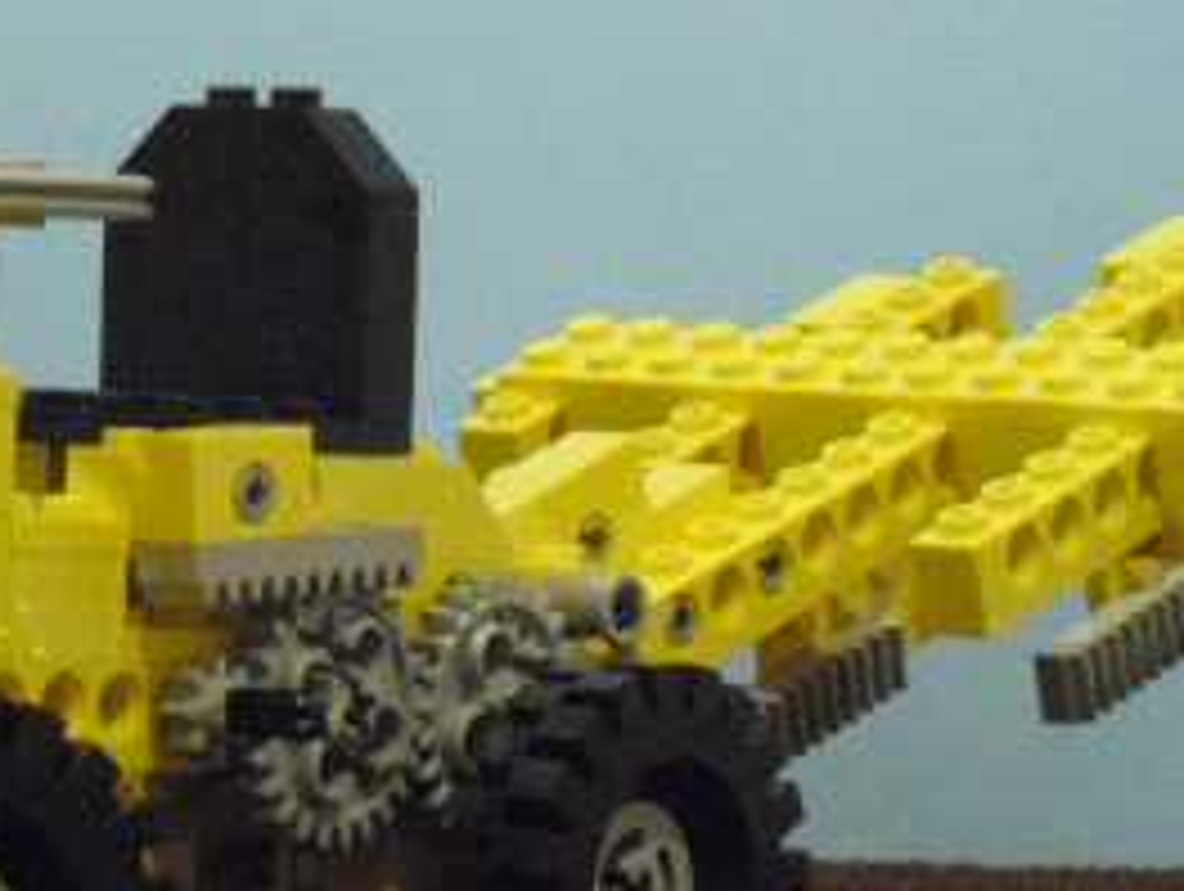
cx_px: 333
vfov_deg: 5.7
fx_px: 8905
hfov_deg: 7.6
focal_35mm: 260
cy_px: 468
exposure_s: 1/10
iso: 800
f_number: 5.6
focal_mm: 18.9
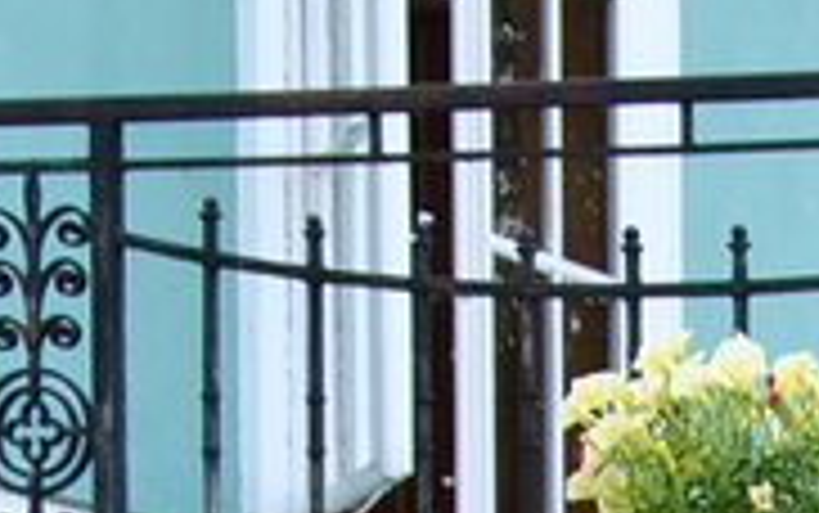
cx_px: 1580
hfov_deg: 5.8
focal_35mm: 353
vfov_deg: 3.7
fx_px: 7892
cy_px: 1354
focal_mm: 35
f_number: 8
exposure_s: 1/100
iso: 200
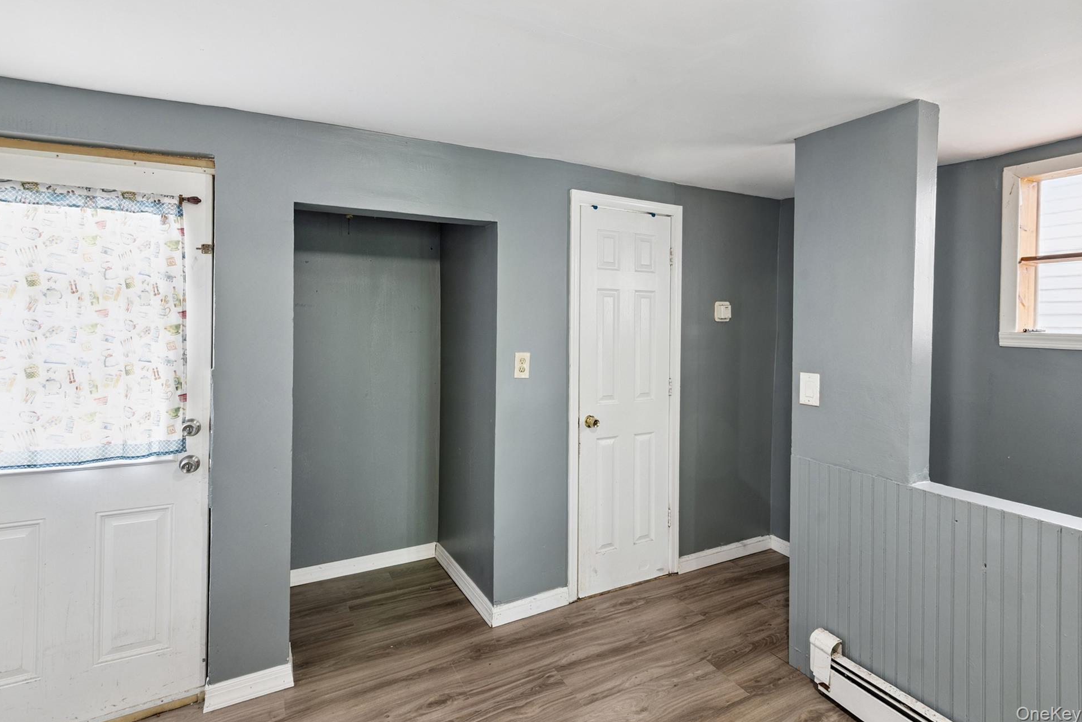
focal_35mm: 17
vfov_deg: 70.4
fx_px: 511
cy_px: 344
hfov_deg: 93.3
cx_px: 555
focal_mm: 16
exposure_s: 1/1.25
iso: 320
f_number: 8
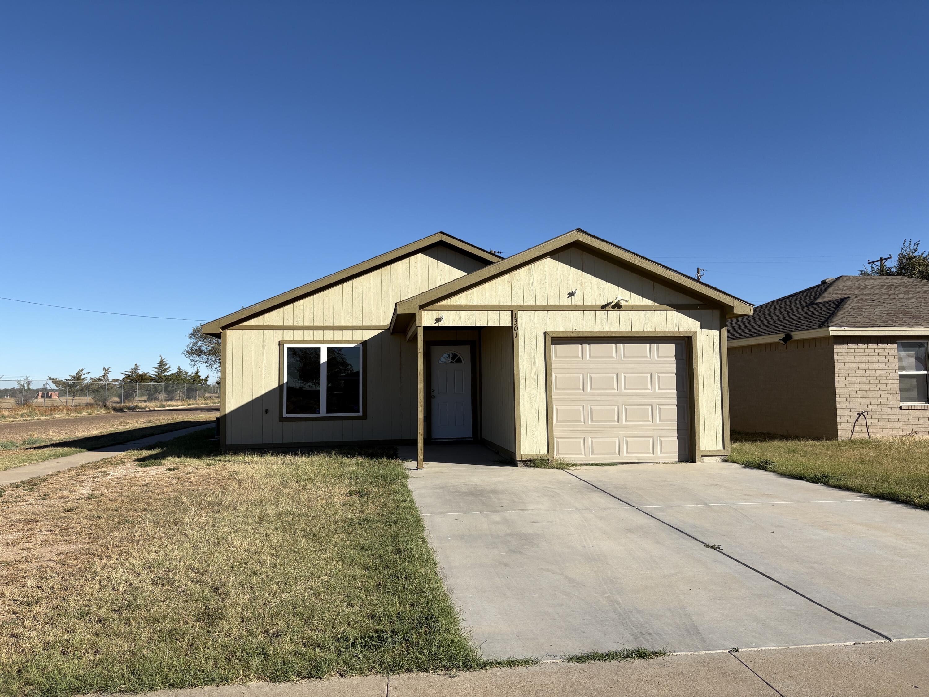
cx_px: 464
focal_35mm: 26
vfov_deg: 53.1
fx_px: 698
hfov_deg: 67.3
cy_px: 348
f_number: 1.6
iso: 50
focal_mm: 5.96
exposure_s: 1/4329
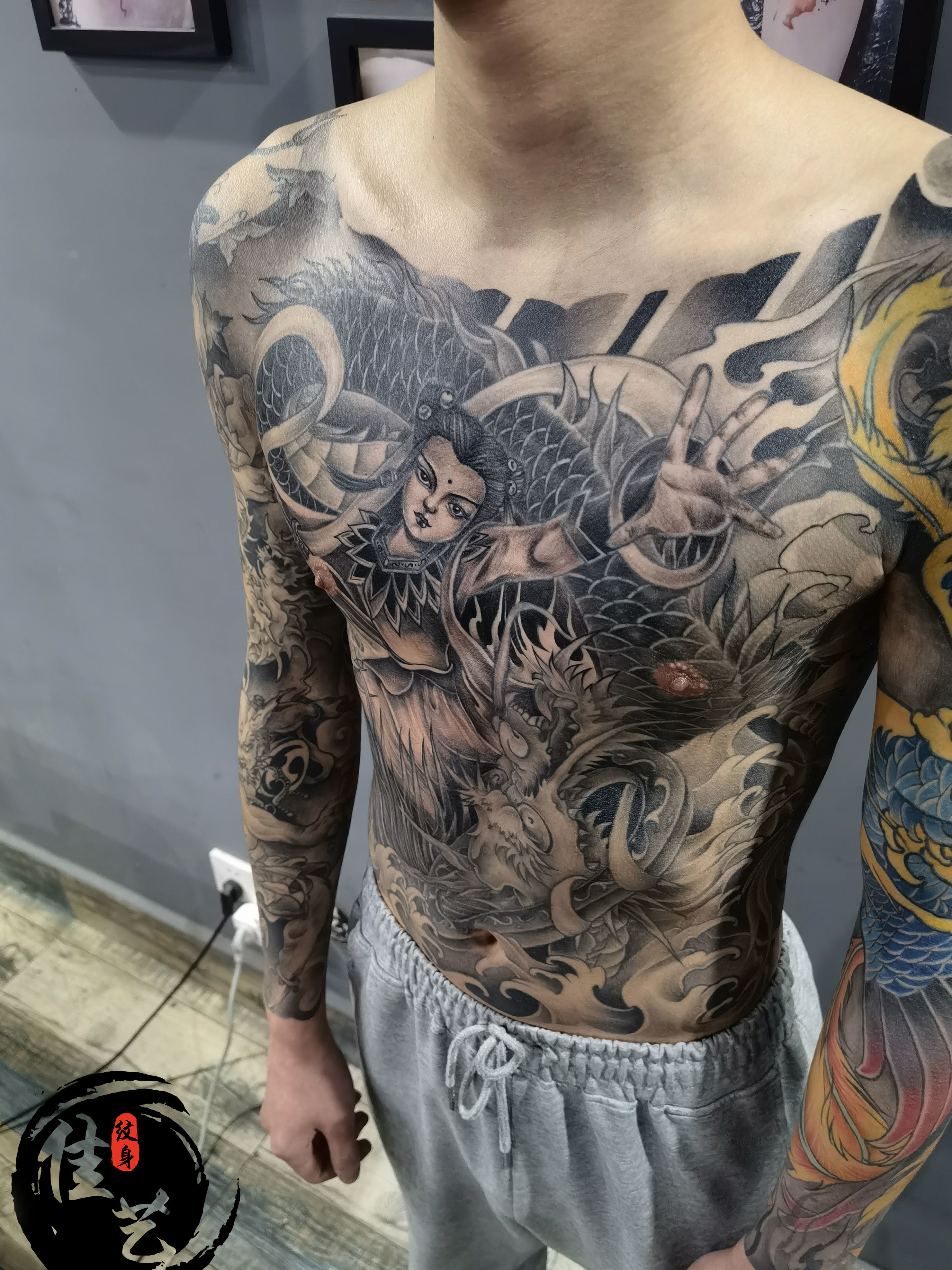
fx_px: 1027
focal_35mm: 28
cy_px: 655
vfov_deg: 63.4
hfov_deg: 49.7
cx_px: 484
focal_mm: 6.67
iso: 640
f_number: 1.9
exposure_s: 1/25
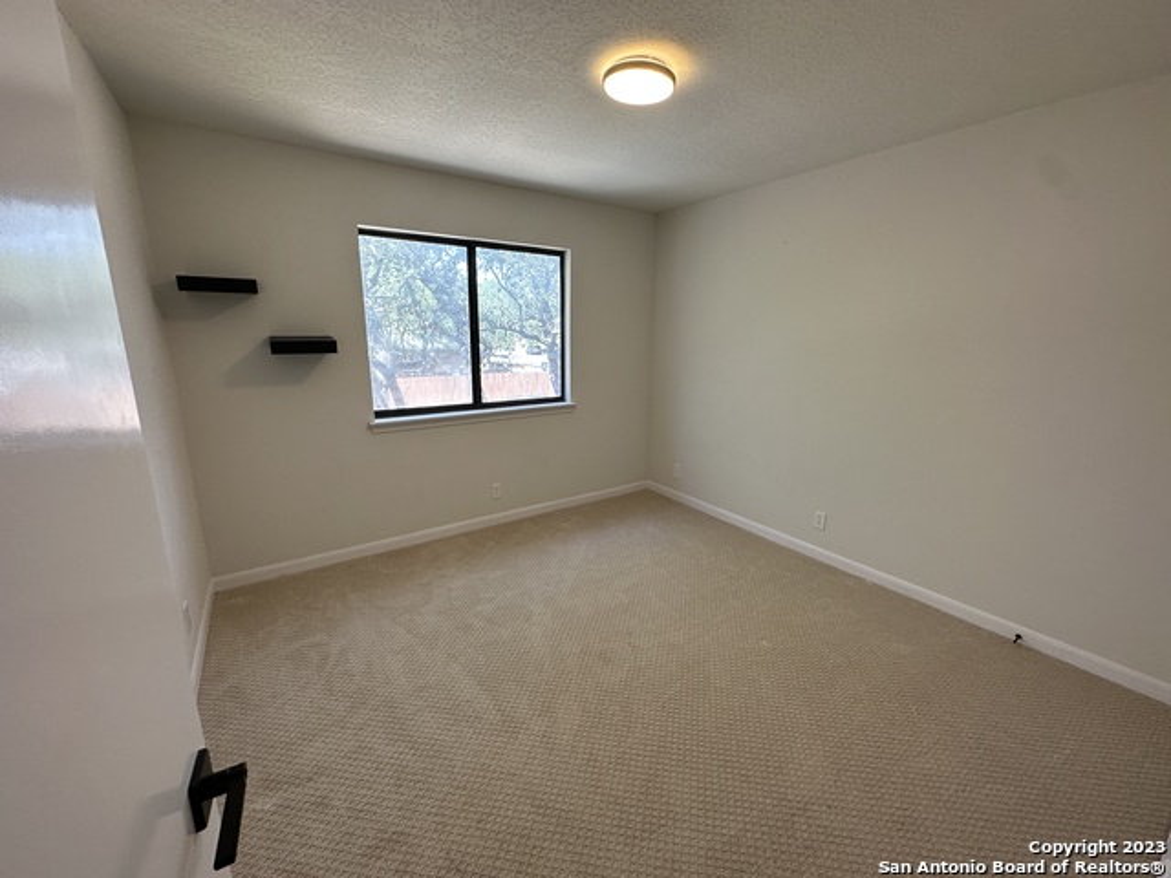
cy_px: 439
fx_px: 474
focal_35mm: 14
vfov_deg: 85.7
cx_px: 586
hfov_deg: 102.1
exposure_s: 1/120
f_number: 2.2
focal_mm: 2.22
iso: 100
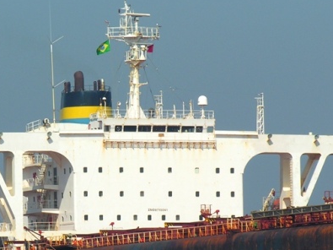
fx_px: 4068
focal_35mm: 423
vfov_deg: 3.5
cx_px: 109
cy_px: 217
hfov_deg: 4.7
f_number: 7.5
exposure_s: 1/198
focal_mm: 53.3
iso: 50
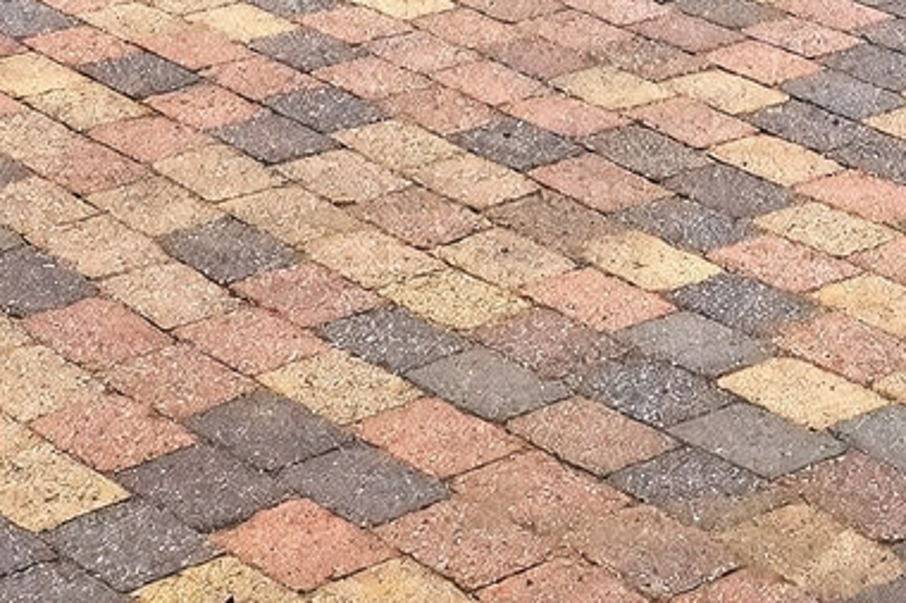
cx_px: 937
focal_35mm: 128
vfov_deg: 9.2
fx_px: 3220
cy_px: -1007
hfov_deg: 15.7
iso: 400
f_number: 8
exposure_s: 1/160
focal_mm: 19
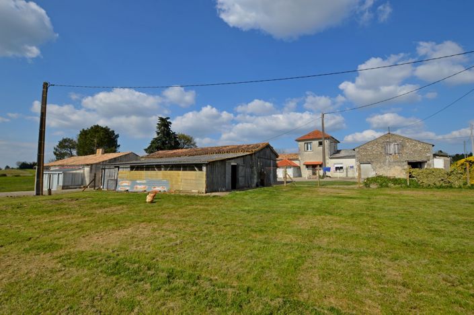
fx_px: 197
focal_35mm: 15
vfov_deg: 77.2
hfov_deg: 100.5
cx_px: 237
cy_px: 158
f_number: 9
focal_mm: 10
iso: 100
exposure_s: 1/320
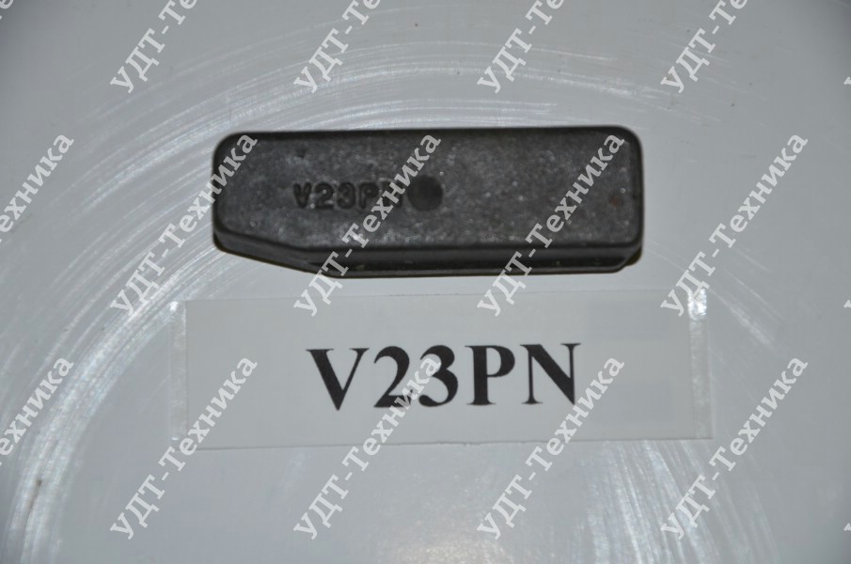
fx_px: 3717
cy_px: 282
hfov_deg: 13.1
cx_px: 426
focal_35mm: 158
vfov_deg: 8.7
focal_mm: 105
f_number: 5.6
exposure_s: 1/30
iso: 200
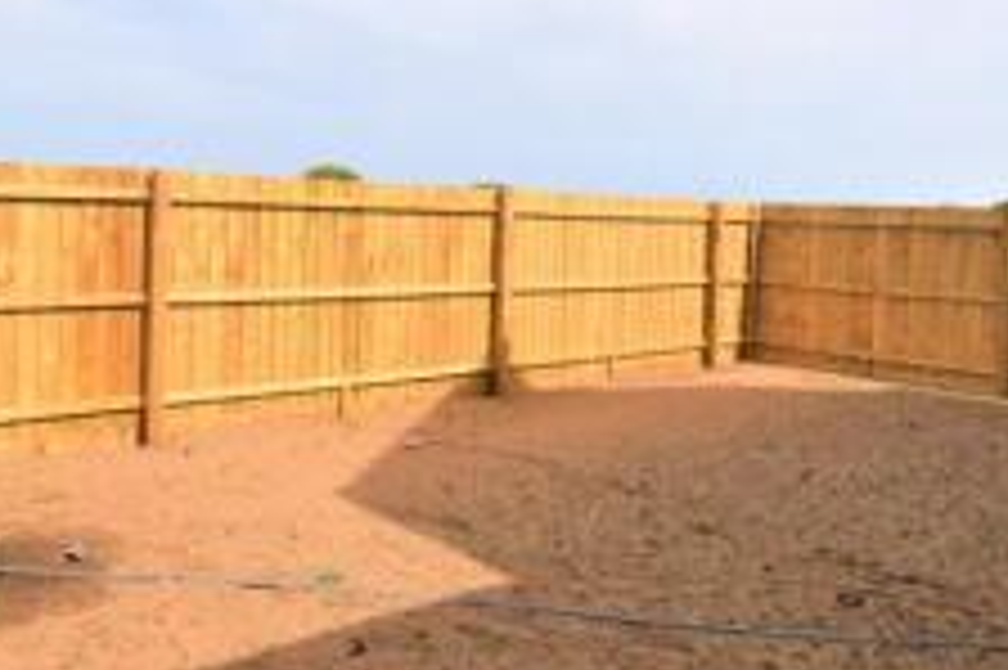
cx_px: 540
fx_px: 981
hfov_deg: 54.3
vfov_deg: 37.4
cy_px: 241
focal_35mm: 35
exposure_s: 1/400
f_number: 10
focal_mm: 11
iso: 200
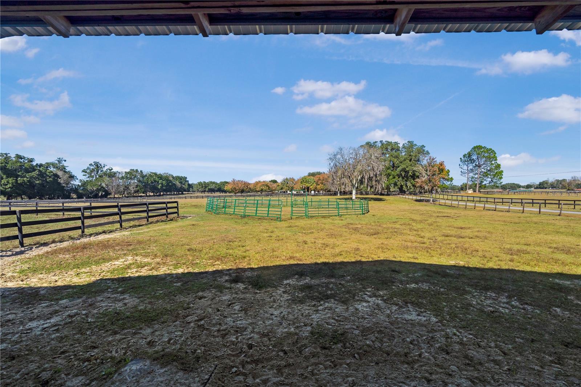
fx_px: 258
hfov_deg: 96.7
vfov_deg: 73.7
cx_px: 290
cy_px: 194
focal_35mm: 16
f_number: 8
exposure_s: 1/250
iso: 400
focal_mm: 16
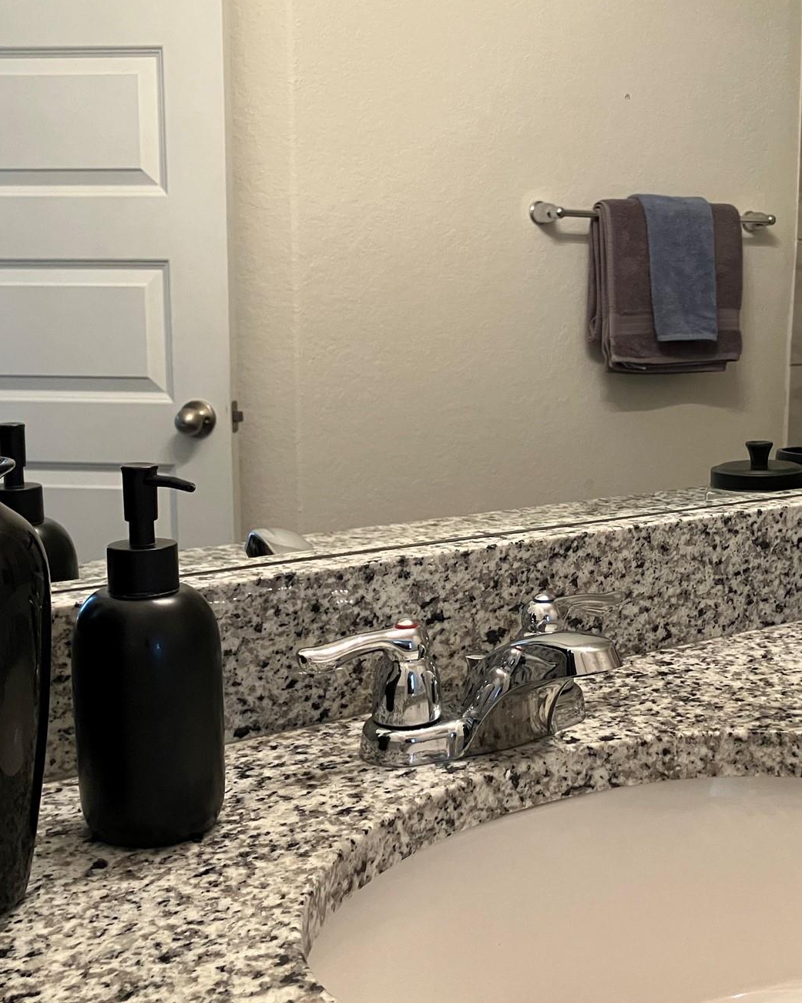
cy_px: 477
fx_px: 1276
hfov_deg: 34.4
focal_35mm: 43
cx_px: 571
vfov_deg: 42.9
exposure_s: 1/40
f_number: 1.8
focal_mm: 3.99
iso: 250
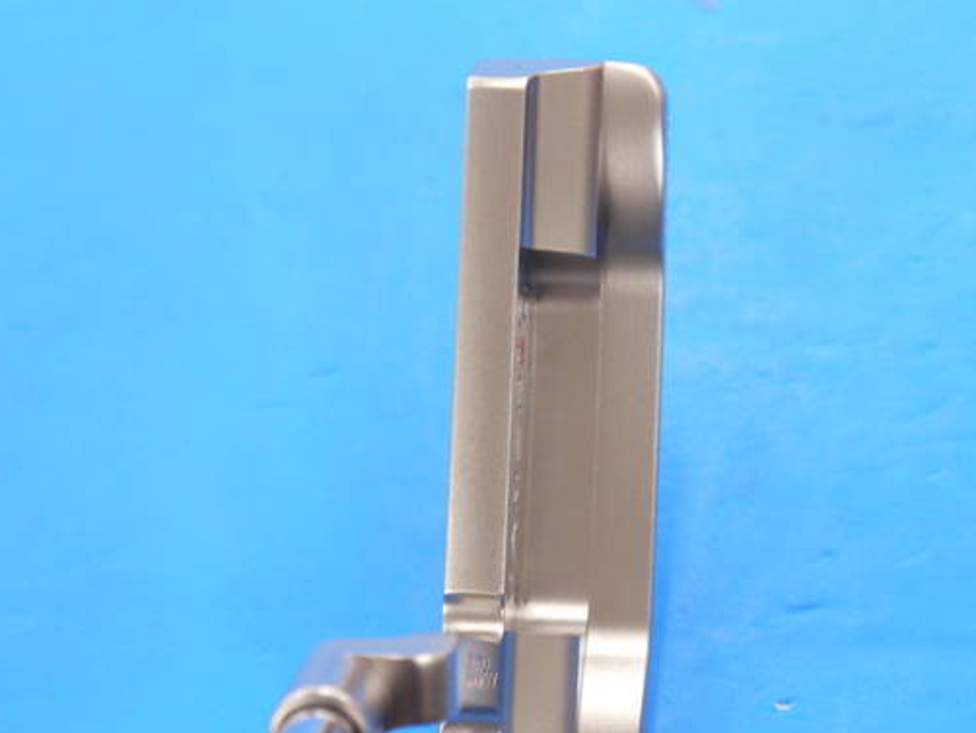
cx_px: 568
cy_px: 424
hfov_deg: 18.4
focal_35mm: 107
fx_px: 3018
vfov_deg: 13.8
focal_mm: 42
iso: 800
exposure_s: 1/80
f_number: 5.6
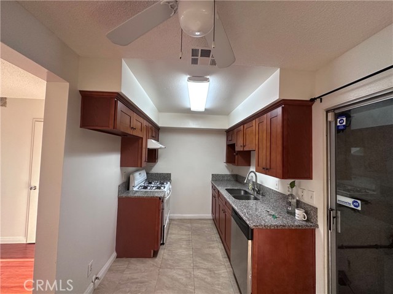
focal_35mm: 14
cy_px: 147
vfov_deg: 85.7
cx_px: 196
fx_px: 159
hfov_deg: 102.1
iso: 250
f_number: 2.2
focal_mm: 2.22
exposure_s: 1/103
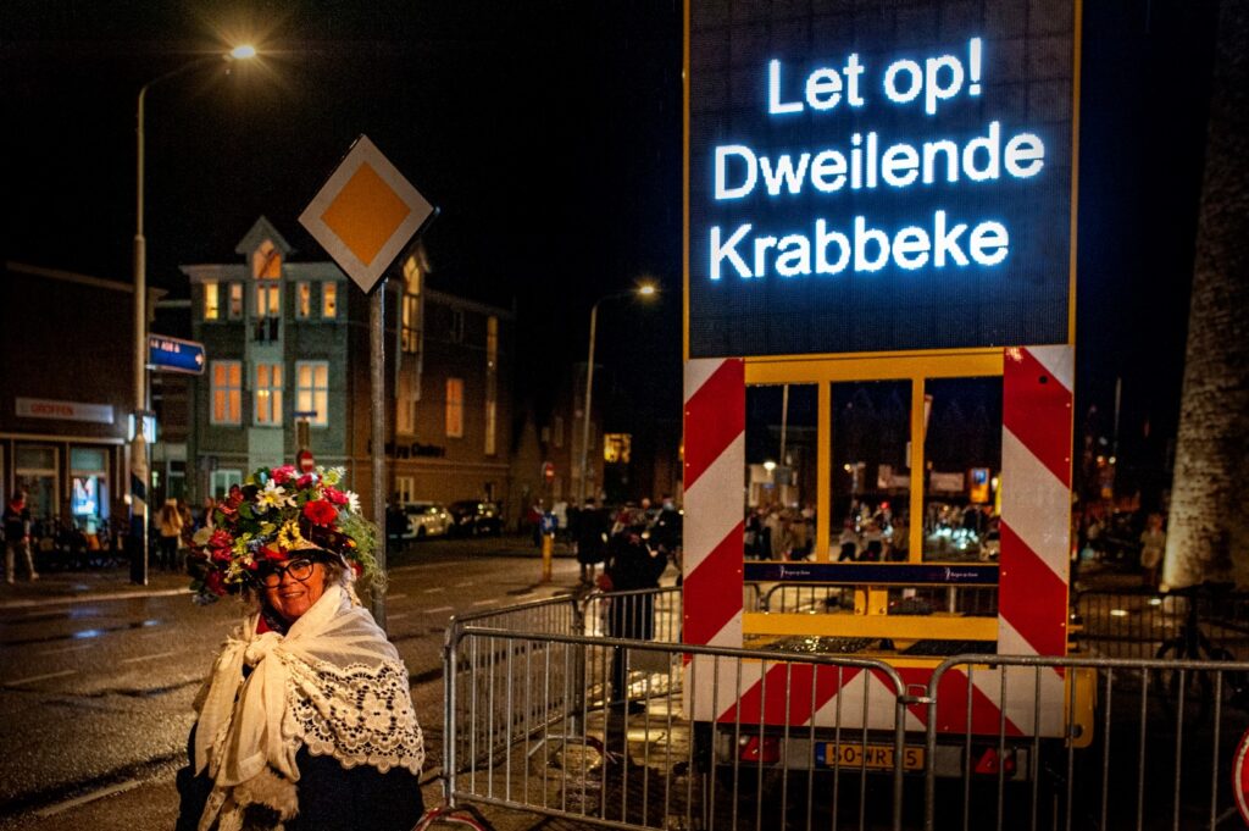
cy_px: 416
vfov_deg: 37.8
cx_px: 624
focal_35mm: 35
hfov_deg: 54.5
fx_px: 1213
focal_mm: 35
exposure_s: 1/80
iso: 1600
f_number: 3.2
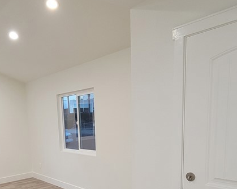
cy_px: 154
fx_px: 217
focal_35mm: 31
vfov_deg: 44.6
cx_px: 64
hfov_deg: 55.0
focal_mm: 2.2
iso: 320
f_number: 2.2
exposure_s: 1/60
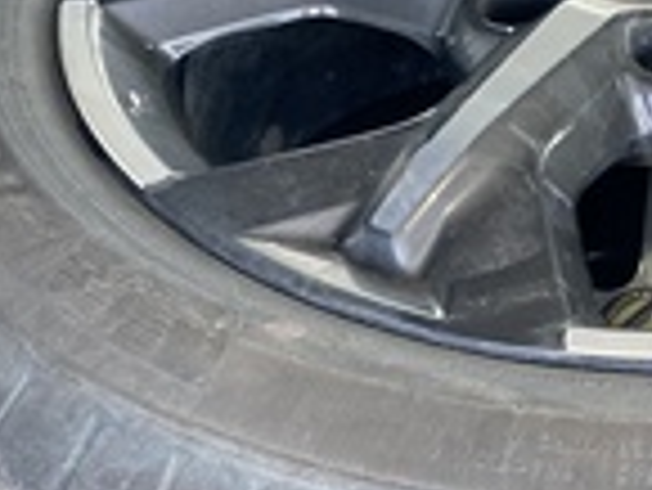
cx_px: 616
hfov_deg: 23.3
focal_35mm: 81
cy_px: 299
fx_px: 1527
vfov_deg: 18.2
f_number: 1.8
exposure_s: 1/40
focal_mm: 3.99
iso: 400
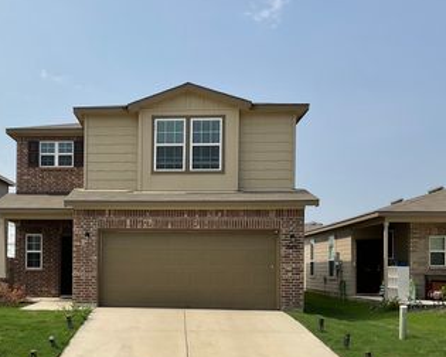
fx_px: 594
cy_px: 256
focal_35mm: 45
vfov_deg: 33.0
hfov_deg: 40.2
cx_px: 122
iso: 20
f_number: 1.8
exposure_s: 1/3322
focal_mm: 3
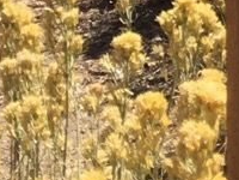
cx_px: 503
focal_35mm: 297
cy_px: -706
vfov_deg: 4.4
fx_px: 2051
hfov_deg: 6.4
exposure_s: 1/1026
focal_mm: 4.15
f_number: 2.2
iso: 25
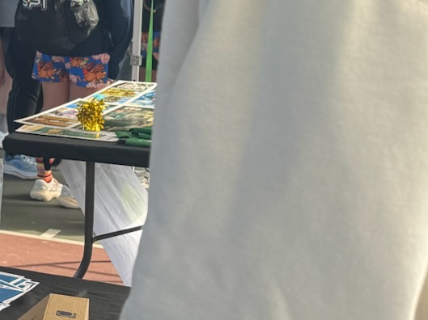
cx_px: -375
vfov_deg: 15.6
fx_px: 1149
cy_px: 13
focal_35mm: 93
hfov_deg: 16.9
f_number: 1.78
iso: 80
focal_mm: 6.76
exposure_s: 1/445
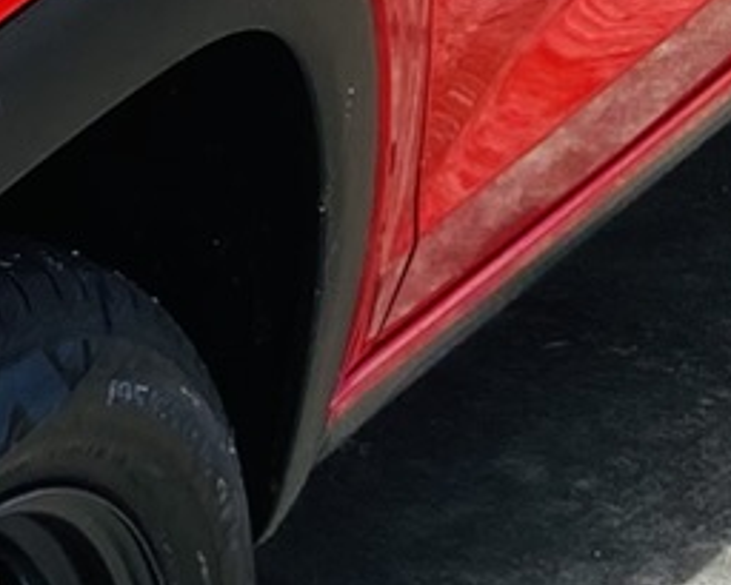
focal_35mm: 203
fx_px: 4394
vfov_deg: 7.6
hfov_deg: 8.9
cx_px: -780
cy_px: -20
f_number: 1.8
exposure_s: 1/1429
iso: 32
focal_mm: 4.25
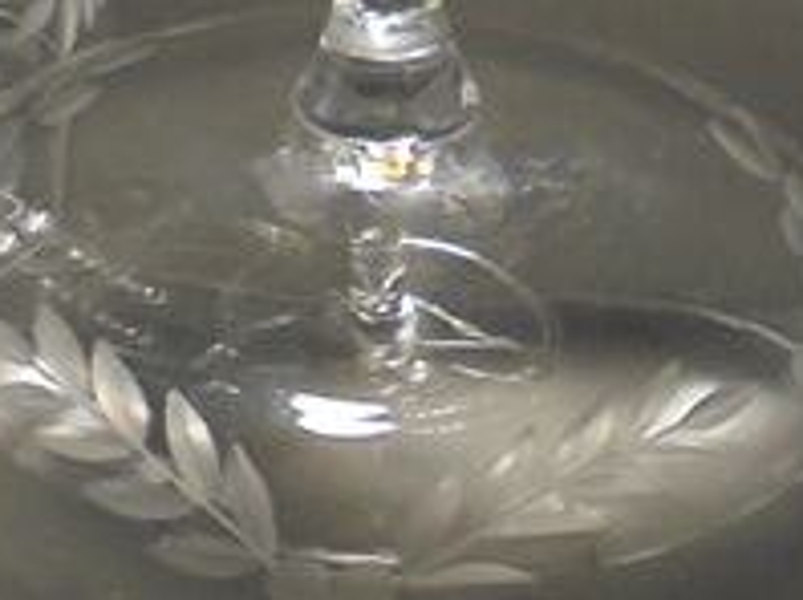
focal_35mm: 173
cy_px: -645
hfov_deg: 11.3
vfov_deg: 8.1
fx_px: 4008
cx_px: -47
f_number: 4.2
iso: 200
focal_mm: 6.9
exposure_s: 1/30
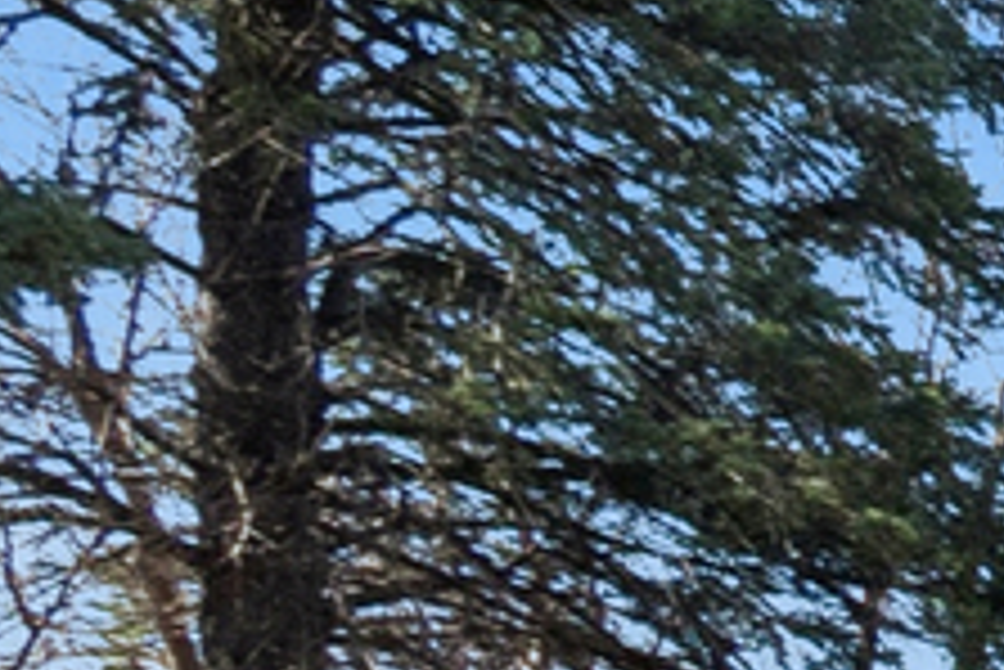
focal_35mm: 109
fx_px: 3042
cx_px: 3377
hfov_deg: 10.0
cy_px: 1309
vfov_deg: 11.4
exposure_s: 1/1250
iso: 400
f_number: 8
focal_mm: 10
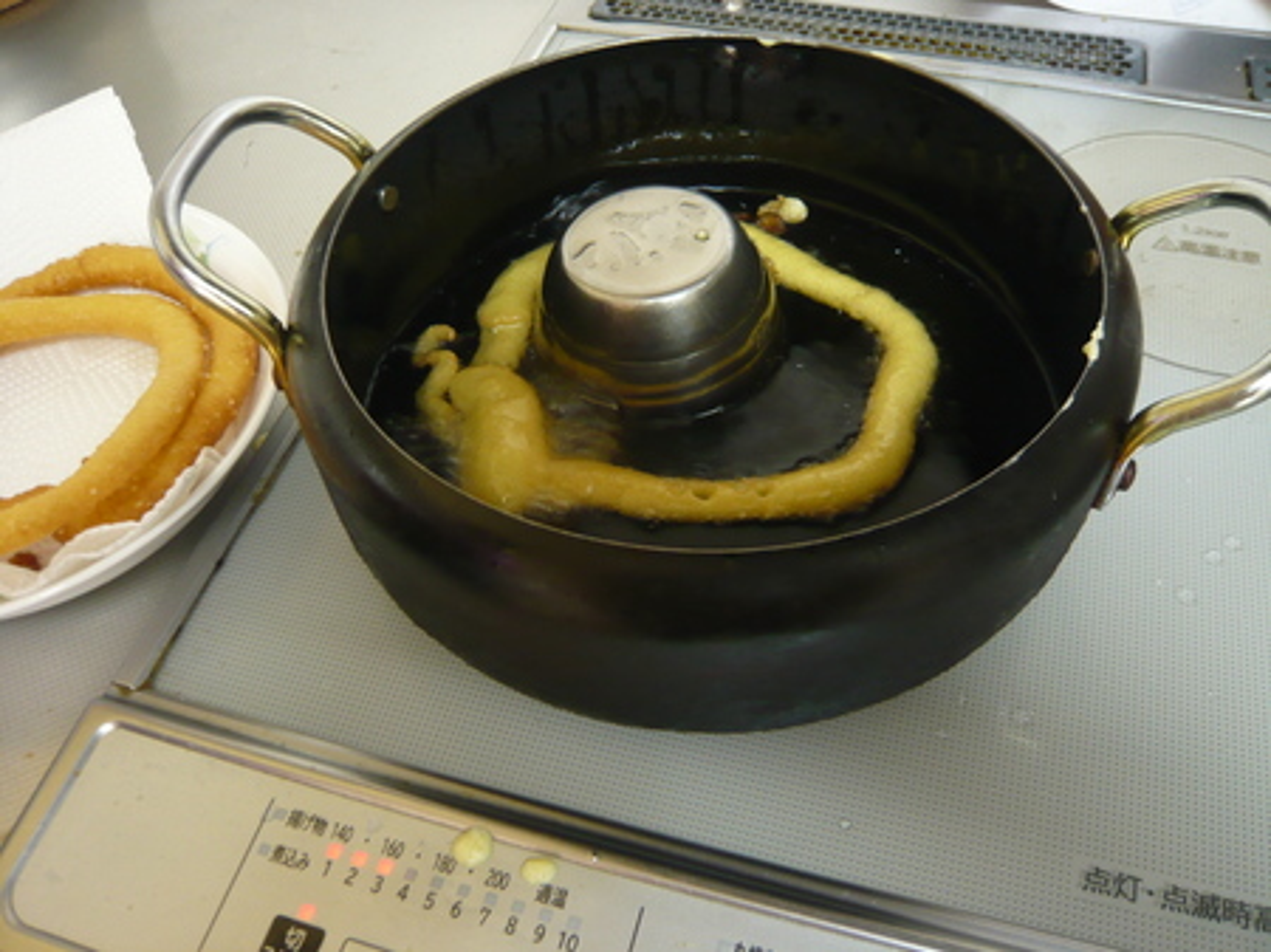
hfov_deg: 63.5
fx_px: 1028
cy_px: 476
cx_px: 636
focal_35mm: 28
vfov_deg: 49.7
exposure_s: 1/8
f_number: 2.8
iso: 200
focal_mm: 4.6
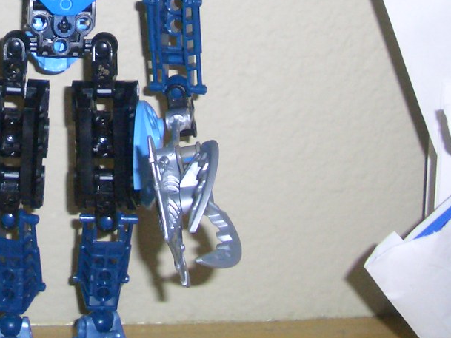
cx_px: 32
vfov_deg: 15.6
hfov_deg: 20.8
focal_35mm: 92
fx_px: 1199
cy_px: -48
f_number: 2.6
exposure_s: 1/60
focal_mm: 5.8
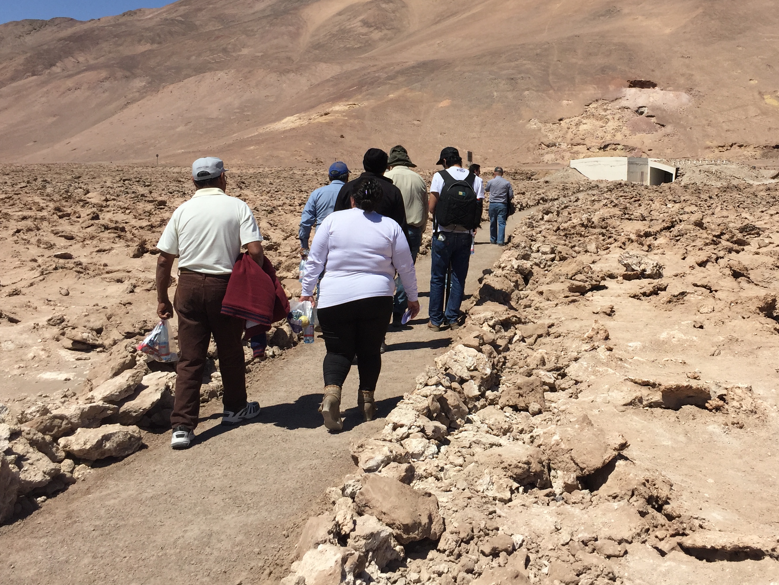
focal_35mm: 40
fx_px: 900
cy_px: 204
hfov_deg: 46.2
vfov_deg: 35.7
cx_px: 508
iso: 32
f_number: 2.2
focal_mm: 4.15
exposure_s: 1/3968
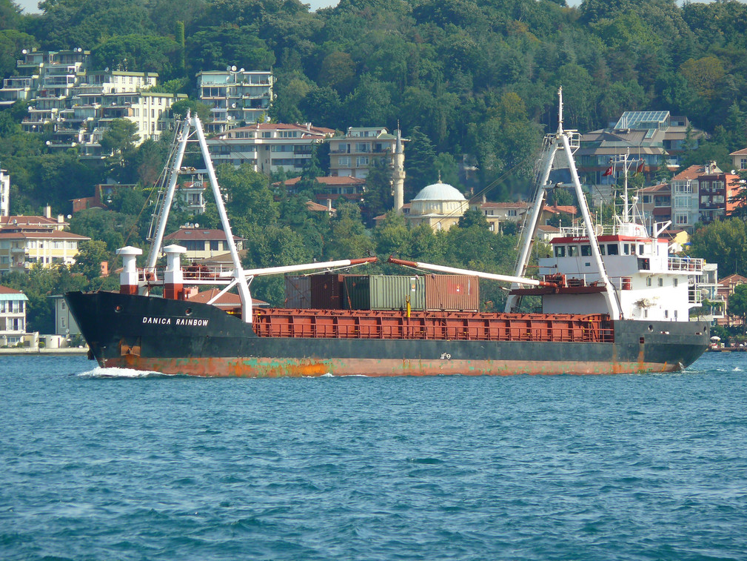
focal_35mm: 389
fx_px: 8395
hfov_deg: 5.1
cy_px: 276
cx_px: 377
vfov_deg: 3.8
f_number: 5.6
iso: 100
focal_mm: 77.7
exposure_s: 1/400
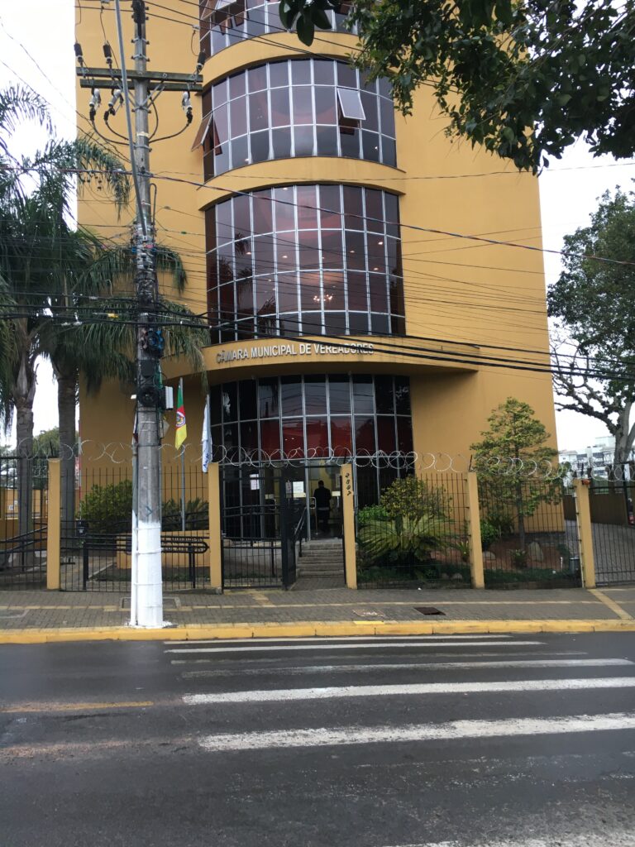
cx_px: 318
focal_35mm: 29
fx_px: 709
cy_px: 424
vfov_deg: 61.7
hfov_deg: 48.2
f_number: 2.2
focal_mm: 4.15
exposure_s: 1/30
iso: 25
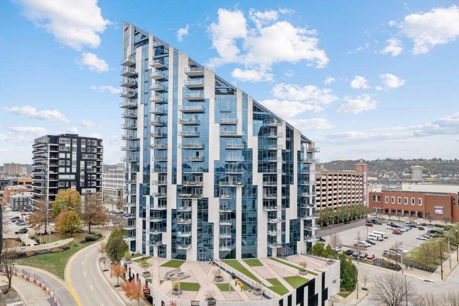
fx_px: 280
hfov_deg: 78.6
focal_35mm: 22
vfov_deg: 57.2
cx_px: 230
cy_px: 153
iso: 100
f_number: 2.8
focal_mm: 8.38
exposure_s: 1/320
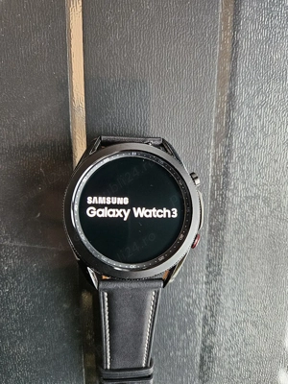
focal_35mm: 23
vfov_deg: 73.9
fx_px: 255
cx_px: 144
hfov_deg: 58.9
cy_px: 192
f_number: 1.8
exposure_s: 1/101
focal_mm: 5.4
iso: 640
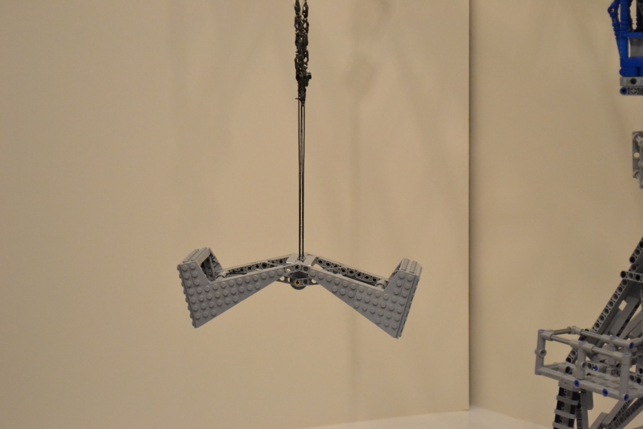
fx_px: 1474
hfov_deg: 24.6
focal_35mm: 82
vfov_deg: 16.6
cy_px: 214
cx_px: 322
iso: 3200
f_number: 5.6
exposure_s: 1/50
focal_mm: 55
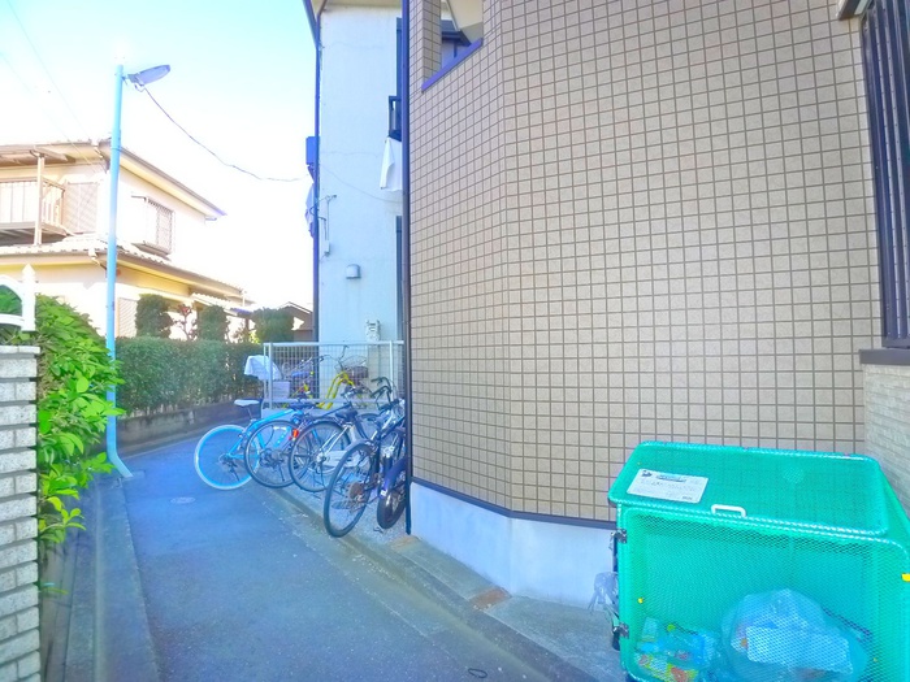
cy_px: 341
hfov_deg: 71.6
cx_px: 455
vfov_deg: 56.8
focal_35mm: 24
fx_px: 631
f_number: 2.8
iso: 400
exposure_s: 1/160
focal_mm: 5.1
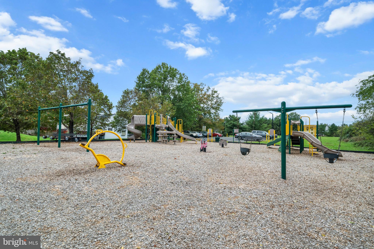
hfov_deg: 90.0
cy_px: 124
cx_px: 187
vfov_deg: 67.4
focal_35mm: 18
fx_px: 187
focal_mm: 18
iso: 640
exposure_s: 1/200
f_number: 9
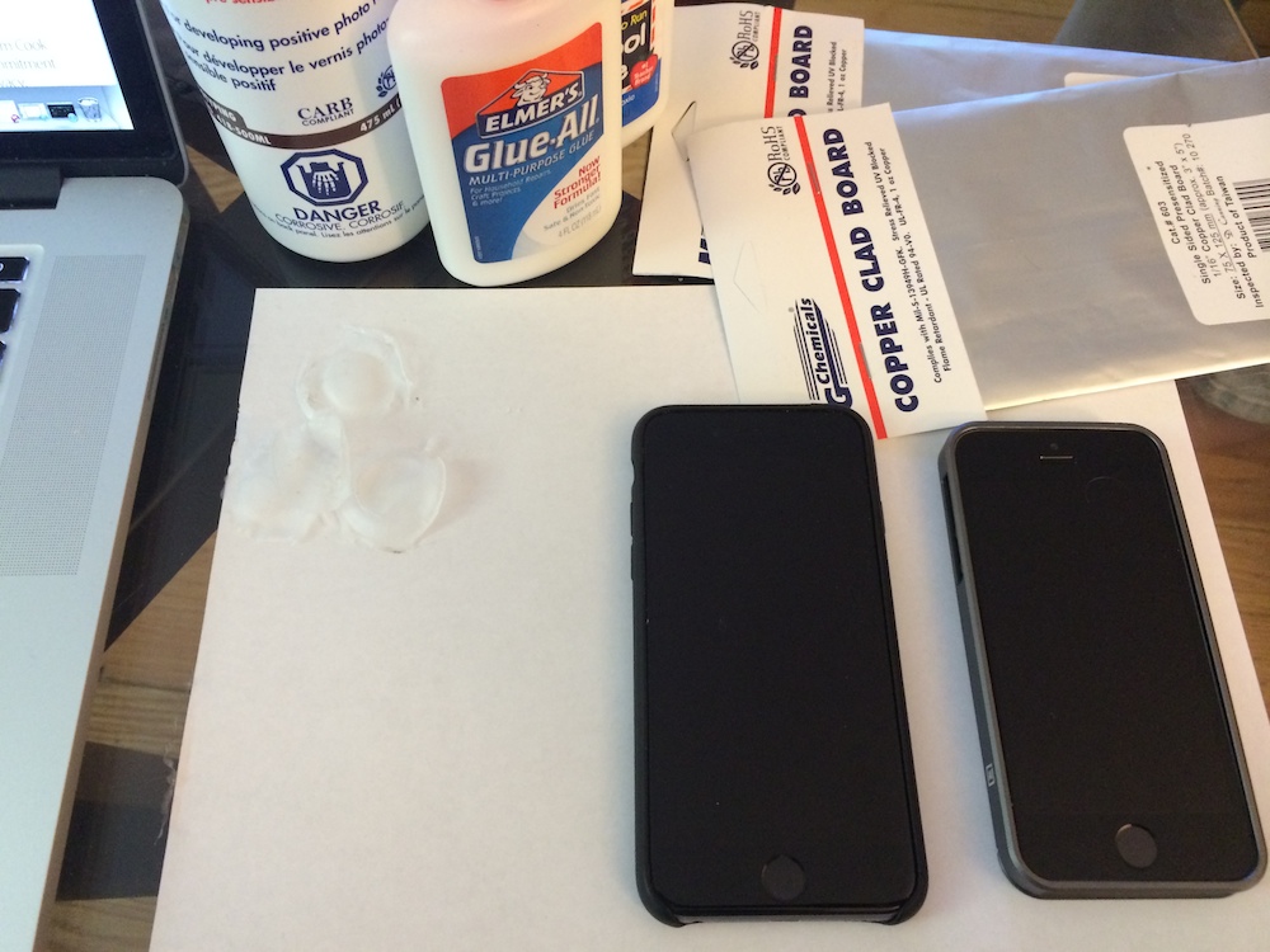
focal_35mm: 30
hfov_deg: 60.0
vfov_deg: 46.8
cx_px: 635
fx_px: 1101
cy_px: 476
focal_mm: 4.12
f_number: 2.2
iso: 320
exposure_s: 1/17
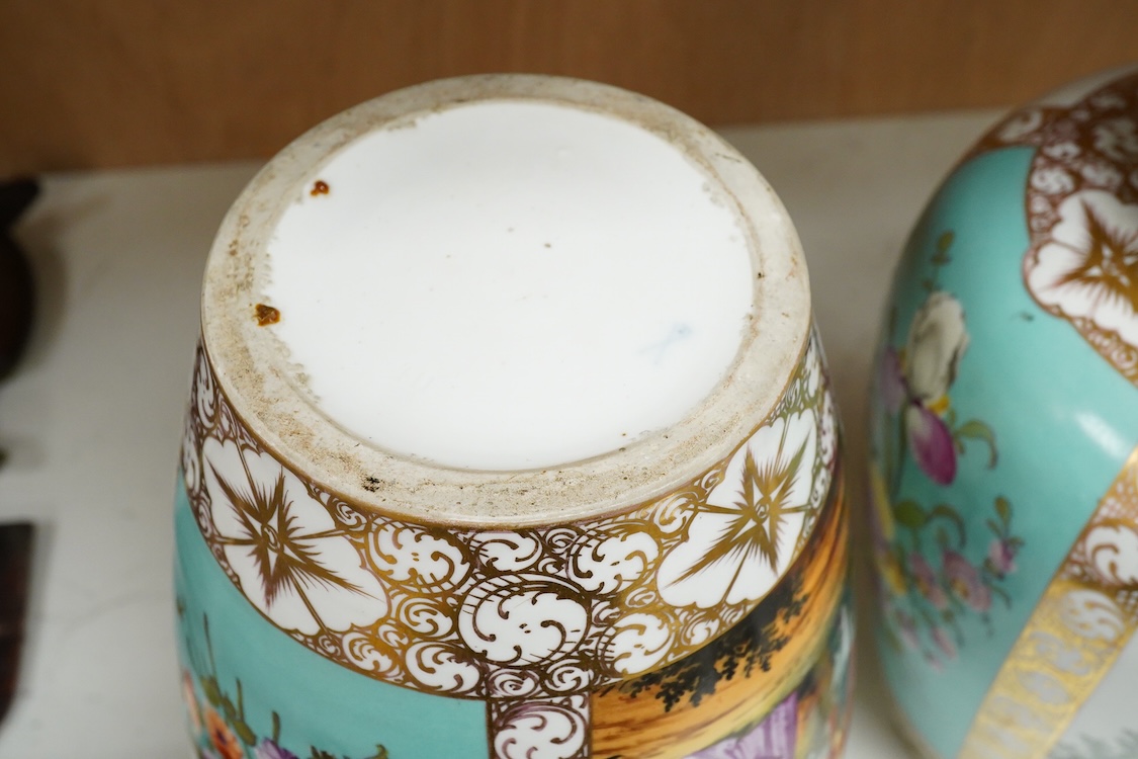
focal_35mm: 45
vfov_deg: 29.9
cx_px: 569
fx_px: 1422
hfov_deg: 43.6
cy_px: 380
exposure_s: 1/125
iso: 2500
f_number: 11
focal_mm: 30
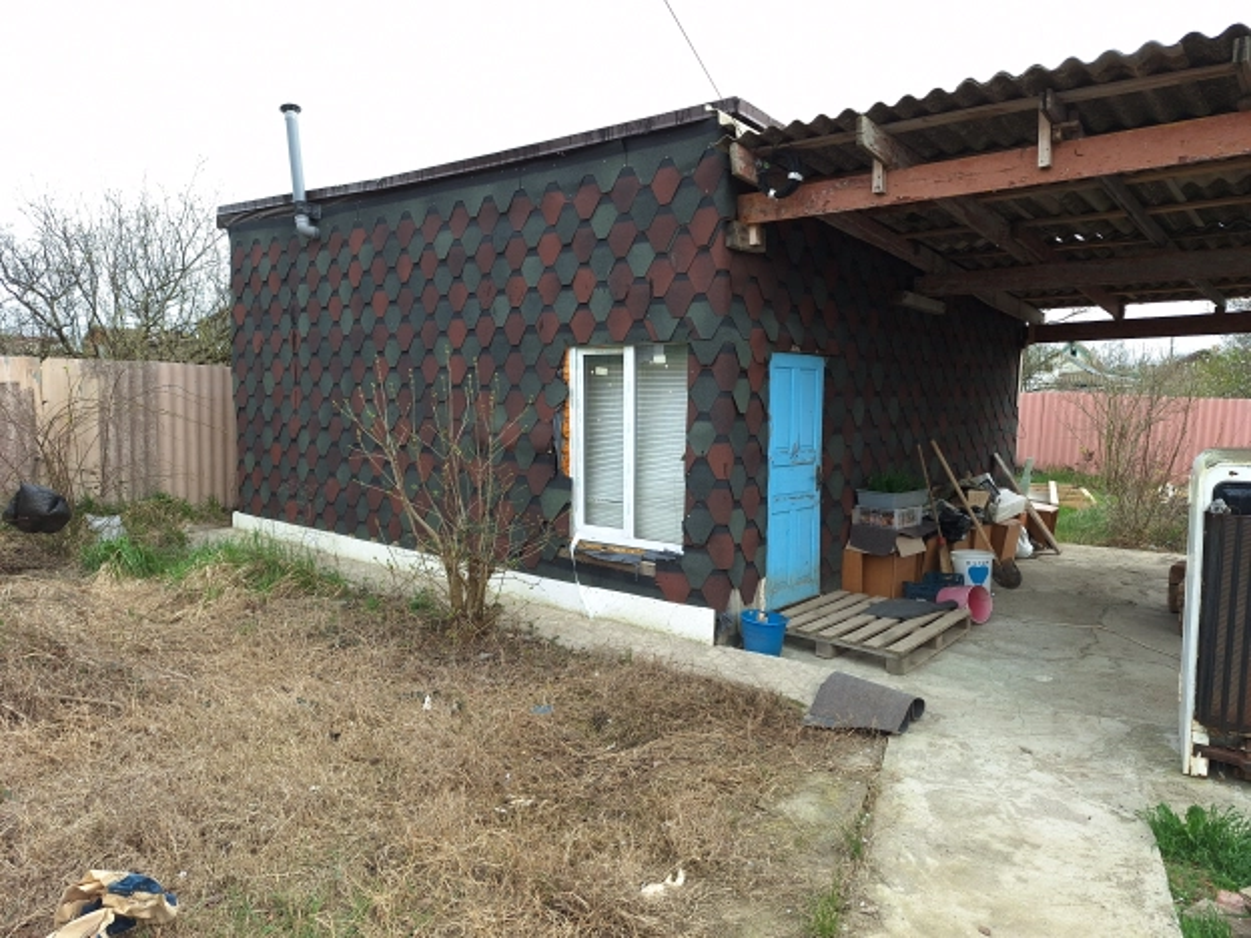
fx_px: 831
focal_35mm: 23
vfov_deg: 58.9
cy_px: 469
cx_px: 626
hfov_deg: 73.9
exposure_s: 1/400
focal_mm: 5.54
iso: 40
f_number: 1.8
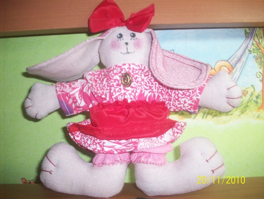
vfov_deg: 38.7
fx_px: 282
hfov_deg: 50.1
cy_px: 100
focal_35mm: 37
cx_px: 132
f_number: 2.8
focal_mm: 6.2
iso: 200
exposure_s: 1/32
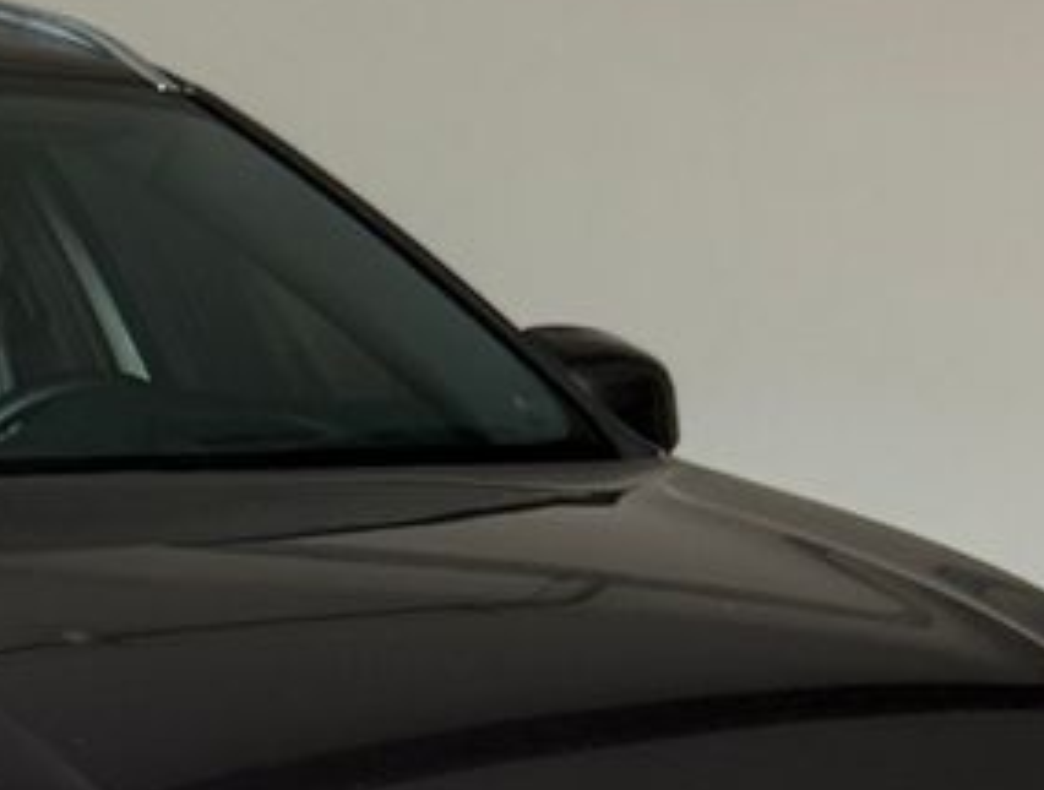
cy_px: 797
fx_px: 4872
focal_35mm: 161
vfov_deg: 9.2
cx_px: -101
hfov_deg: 12.0
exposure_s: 1/231
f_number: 1.78
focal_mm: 6.76
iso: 200
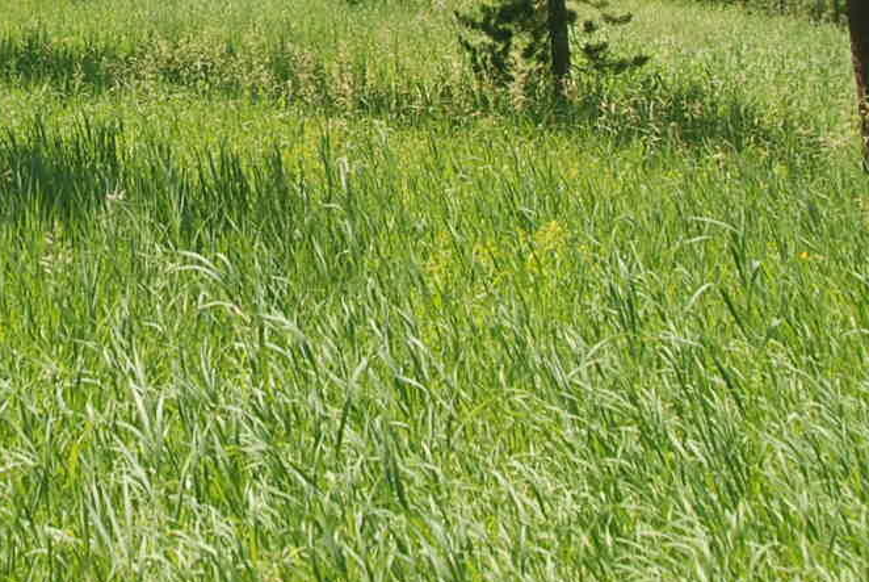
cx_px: 126
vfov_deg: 16.4
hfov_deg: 25.0
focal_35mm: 79
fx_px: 1909
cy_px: -168
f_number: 5.6
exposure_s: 1/125
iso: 200
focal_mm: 18
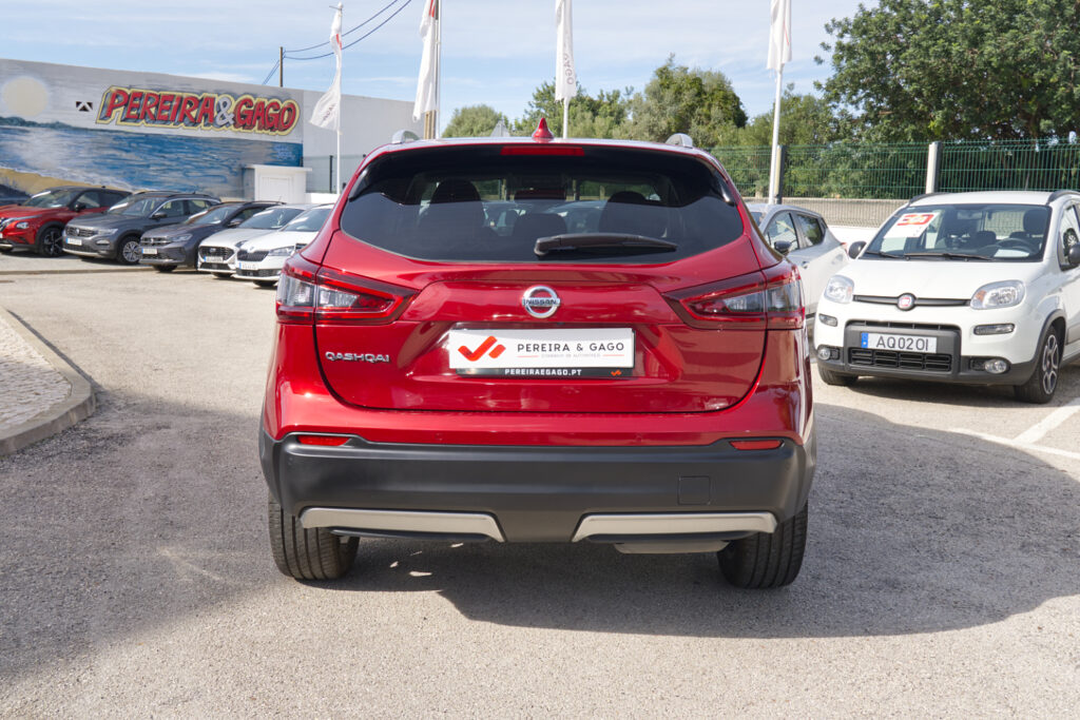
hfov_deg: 54.4
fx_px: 1050
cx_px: 540
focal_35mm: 35
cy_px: 360
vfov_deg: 37.9
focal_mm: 23.5
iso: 160
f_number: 8
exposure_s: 1/200
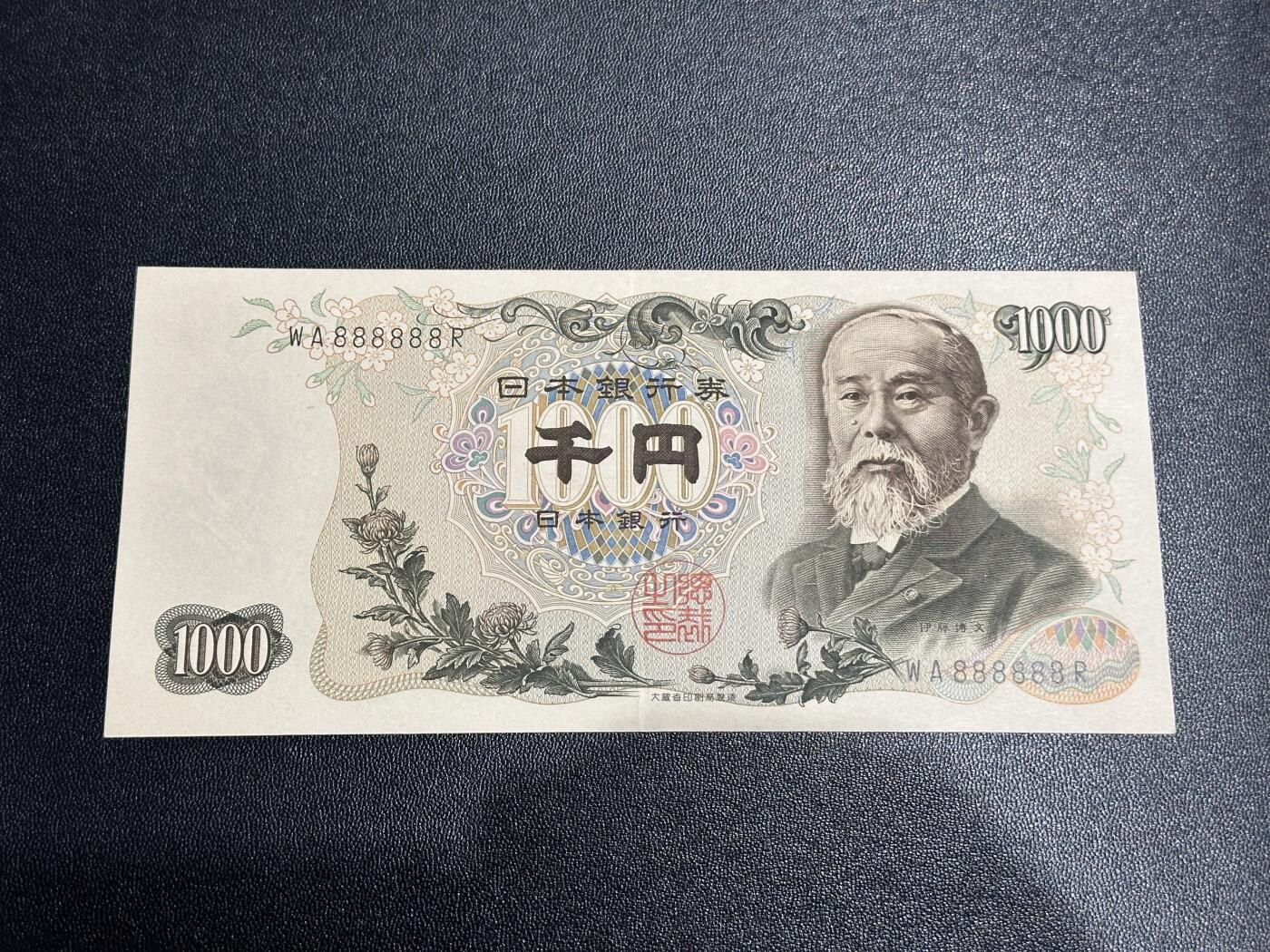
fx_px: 1761
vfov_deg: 30.3
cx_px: 635
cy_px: 476
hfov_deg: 39.7
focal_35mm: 48
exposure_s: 1/50
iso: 125
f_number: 1.78
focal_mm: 6.86
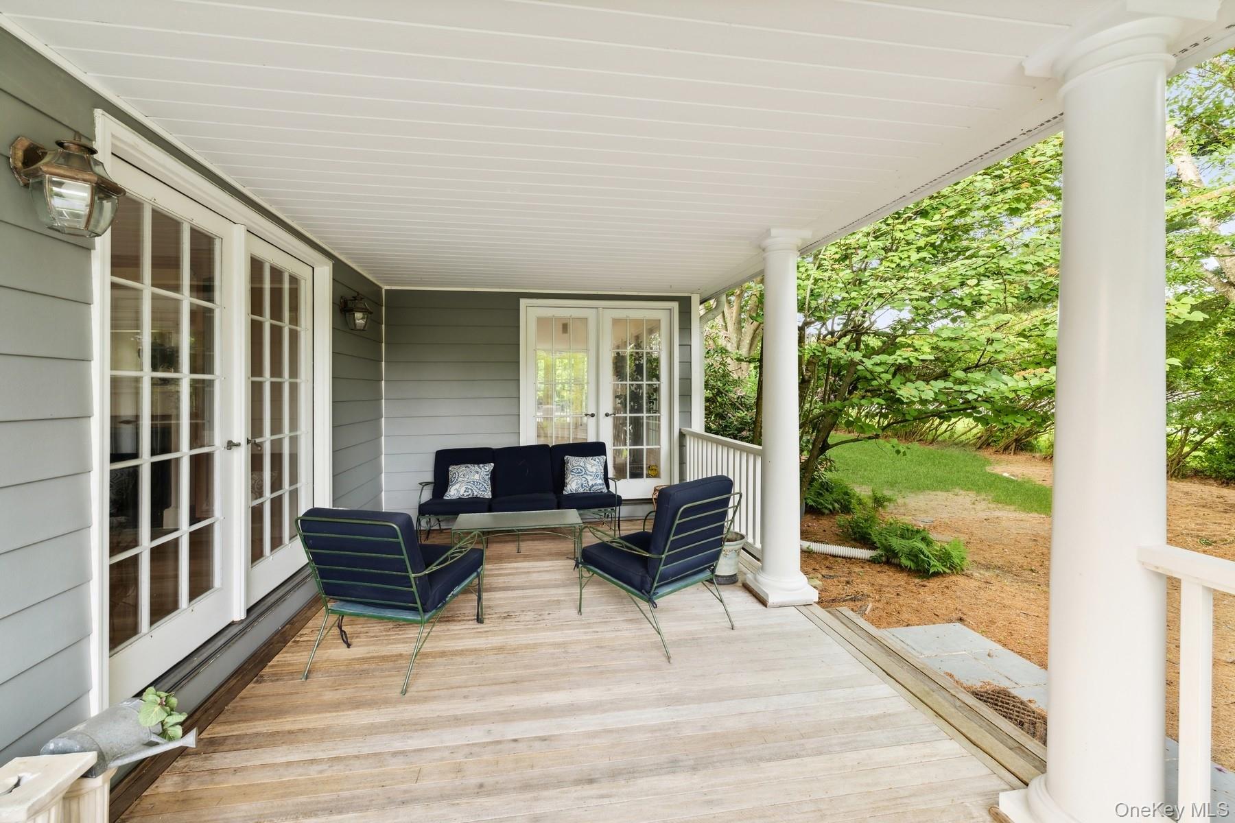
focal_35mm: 14
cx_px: 618
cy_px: 412
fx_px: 480
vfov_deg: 81.2
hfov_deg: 104.3
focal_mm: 14
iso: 400
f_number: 7.1
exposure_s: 1/20
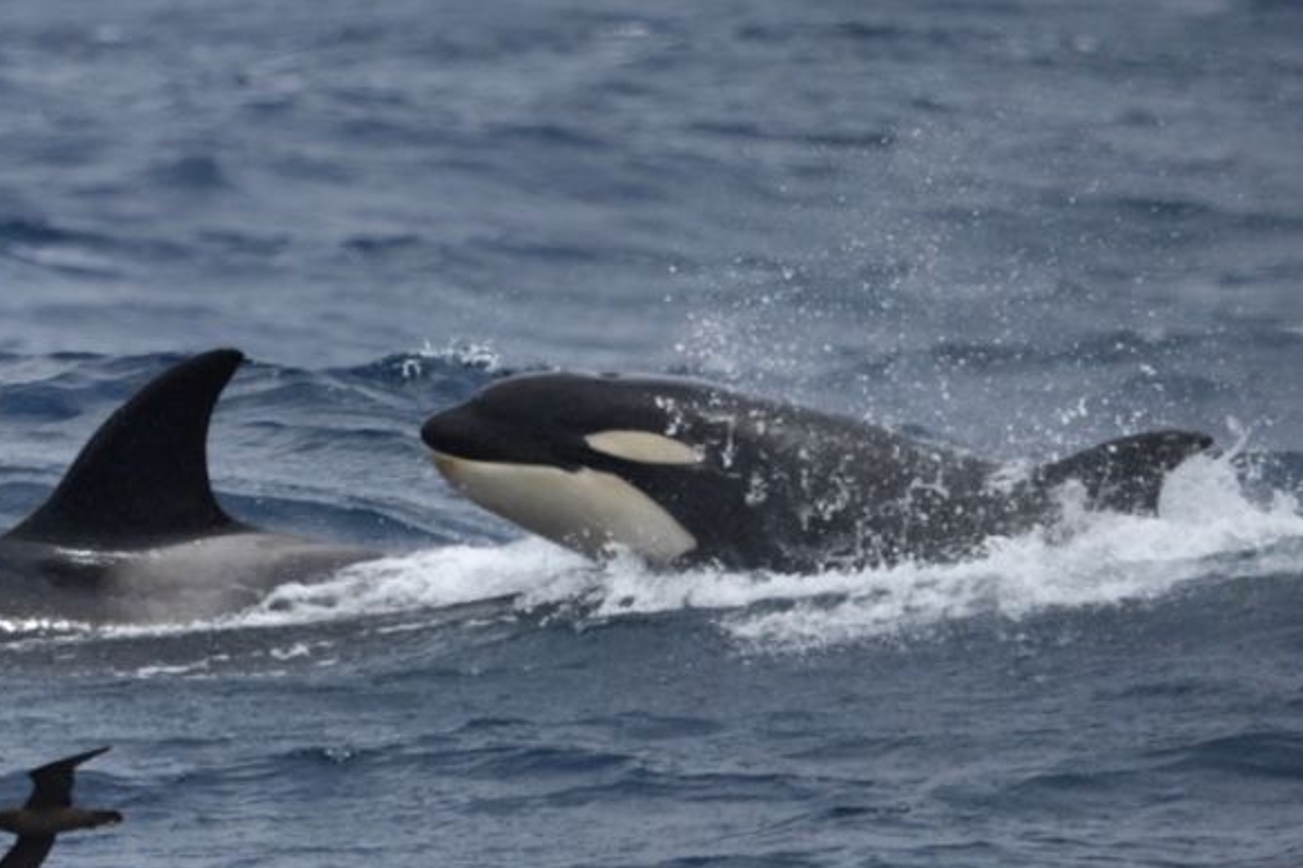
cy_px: 450
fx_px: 24785
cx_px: 506
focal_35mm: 685
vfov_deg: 2.0
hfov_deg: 3.0
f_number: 6.3
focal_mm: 500
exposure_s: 1/8000
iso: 1000
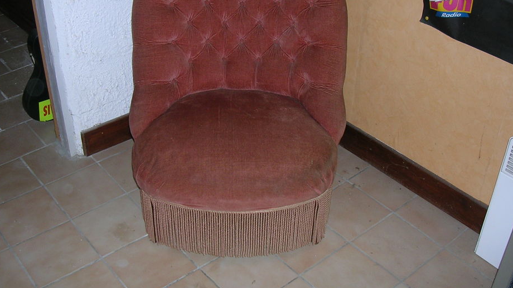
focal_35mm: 45
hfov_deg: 45.5
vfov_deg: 26.4
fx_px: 612
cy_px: 106
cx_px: 244
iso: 50
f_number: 2.8
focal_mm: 5.8
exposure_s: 1/60.1
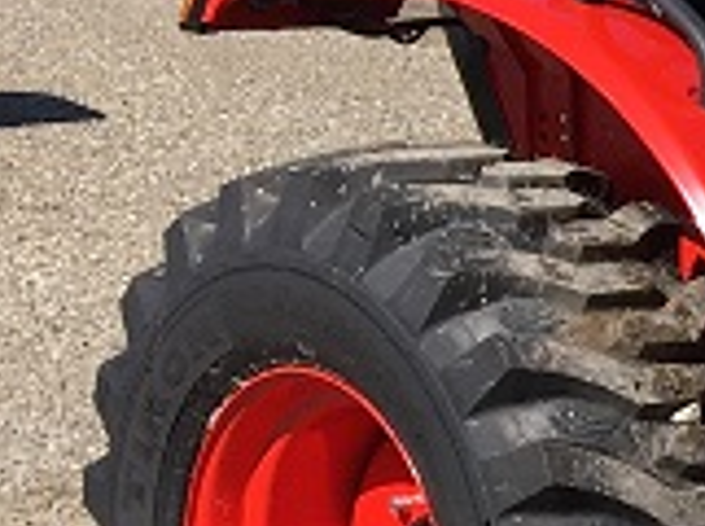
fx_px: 3698
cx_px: 2019
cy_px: 504
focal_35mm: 182
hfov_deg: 9.1
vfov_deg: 8.1
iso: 25
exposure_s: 1/1603
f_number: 2.2
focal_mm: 4.15
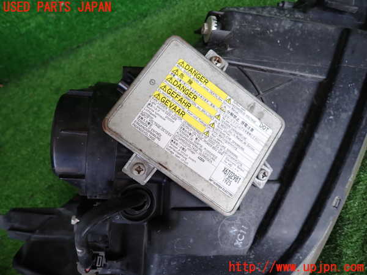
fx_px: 265
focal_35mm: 25
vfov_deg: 54.9
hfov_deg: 69.4
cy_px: 138
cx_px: 184
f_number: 2
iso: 125
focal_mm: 4.5
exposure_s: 1/125
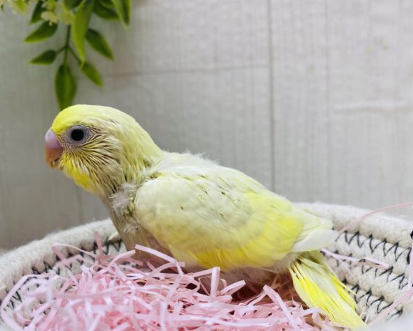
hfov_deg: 64.0
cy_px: 170
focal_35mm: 27
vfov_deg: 53.2
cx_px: 209
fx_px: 330
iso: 50
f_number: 1.8
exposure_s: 1/100
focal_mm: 4.25
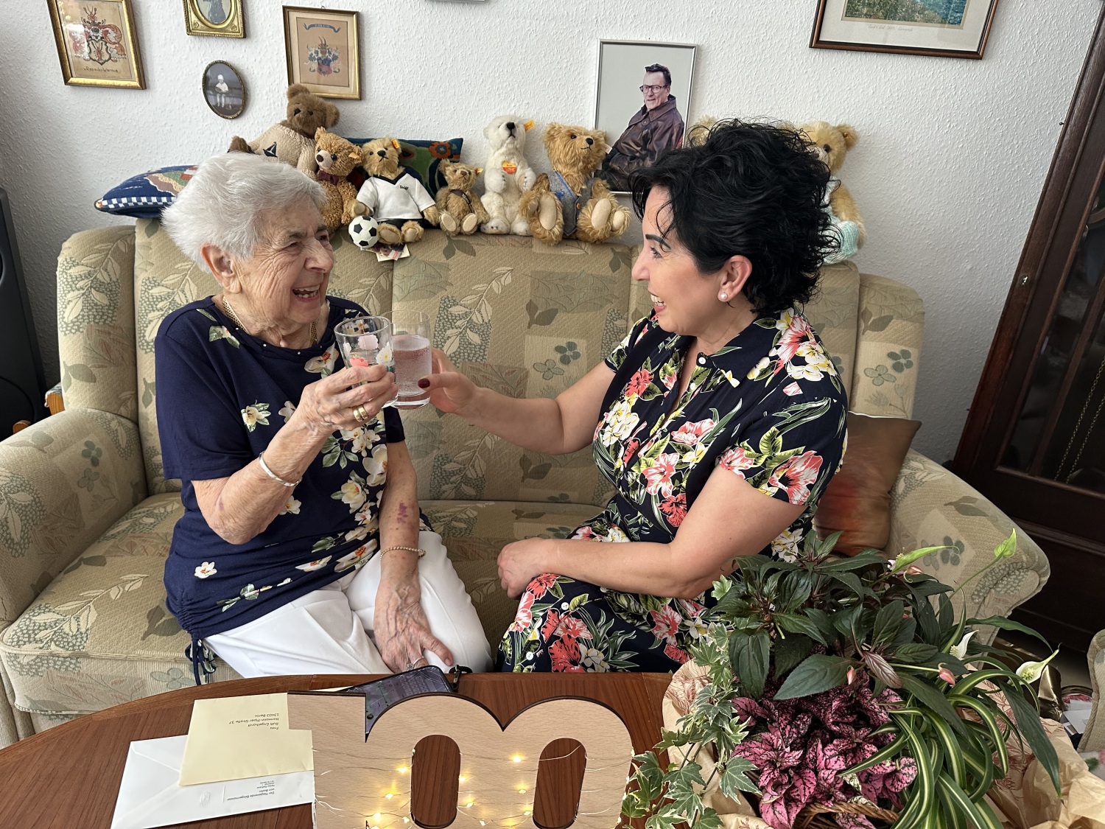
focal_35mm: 24
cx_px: 552
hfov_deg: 71.6
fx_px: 766
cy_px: 414
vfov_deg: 56.8
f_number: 1.78
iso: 250
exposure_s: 1/70
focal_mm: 6.86
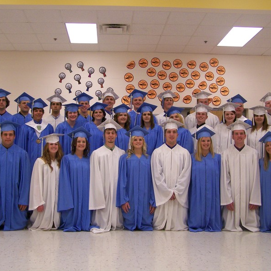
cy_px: 135
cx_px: 131
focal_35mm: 45
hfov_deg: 37.5
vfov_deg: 37.6
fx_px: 399
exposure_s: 1/30
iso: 160
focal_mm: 6.3
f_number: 2.8
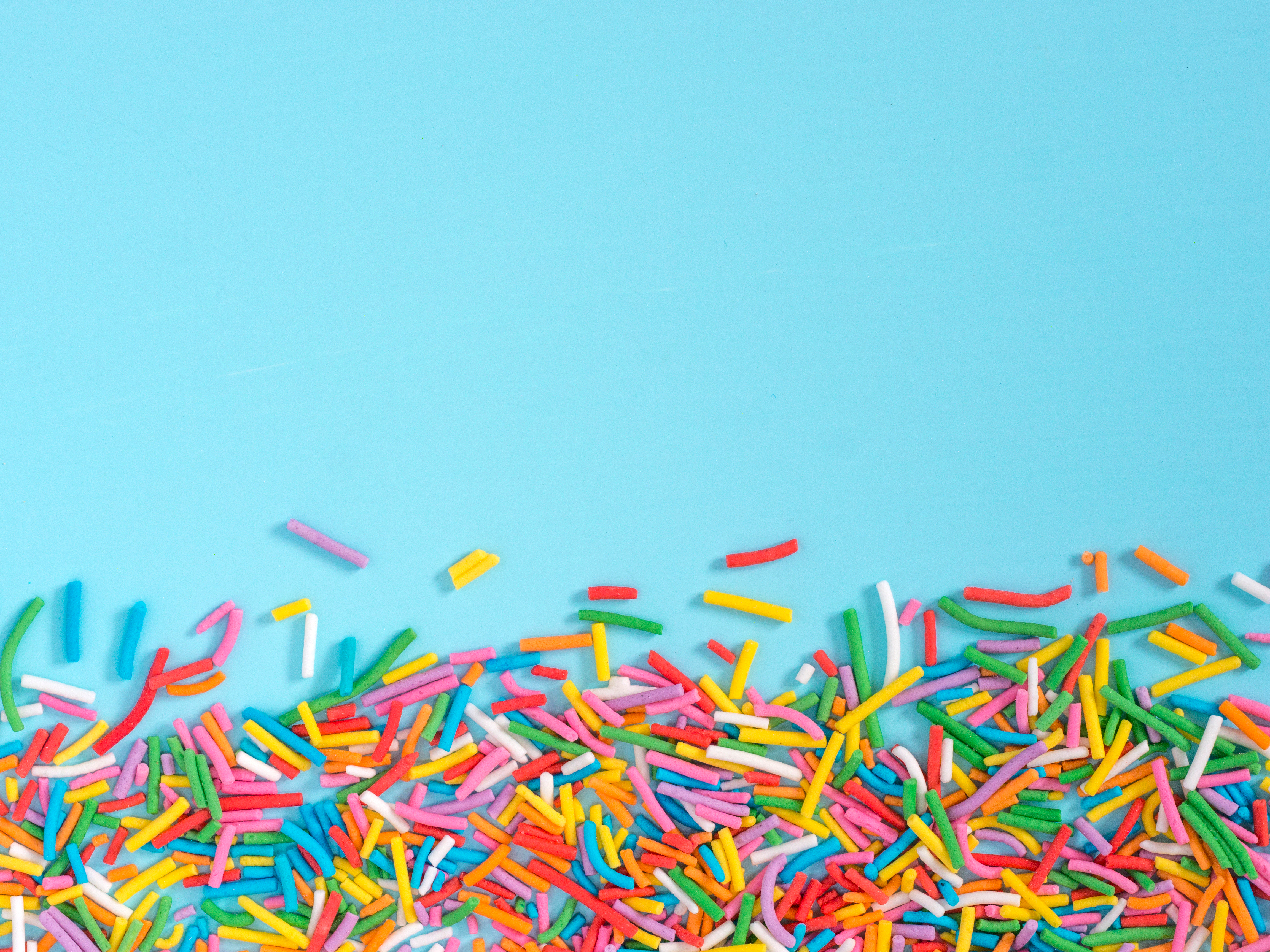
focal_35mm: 120
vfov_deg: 12.3
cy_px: 476
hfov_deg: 16.4
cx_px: 635
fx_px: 4403
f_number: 9
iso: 160
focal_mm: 60
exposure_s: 1
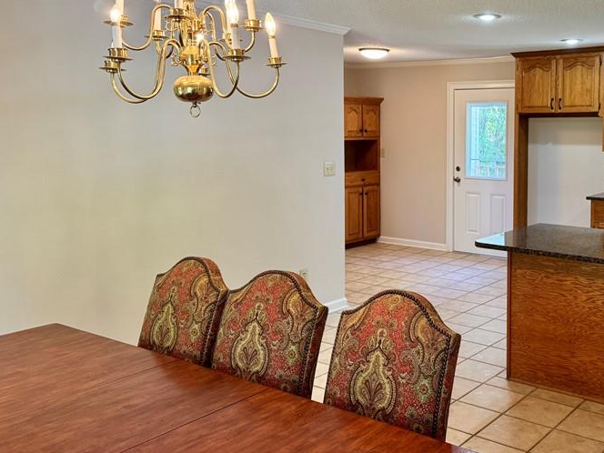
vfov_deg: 38.5
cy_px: 176
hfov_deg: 48.5
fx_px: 646
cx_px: 442
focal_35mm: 37
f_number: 1.78
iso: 160
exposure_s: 1/120
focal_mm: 6.76
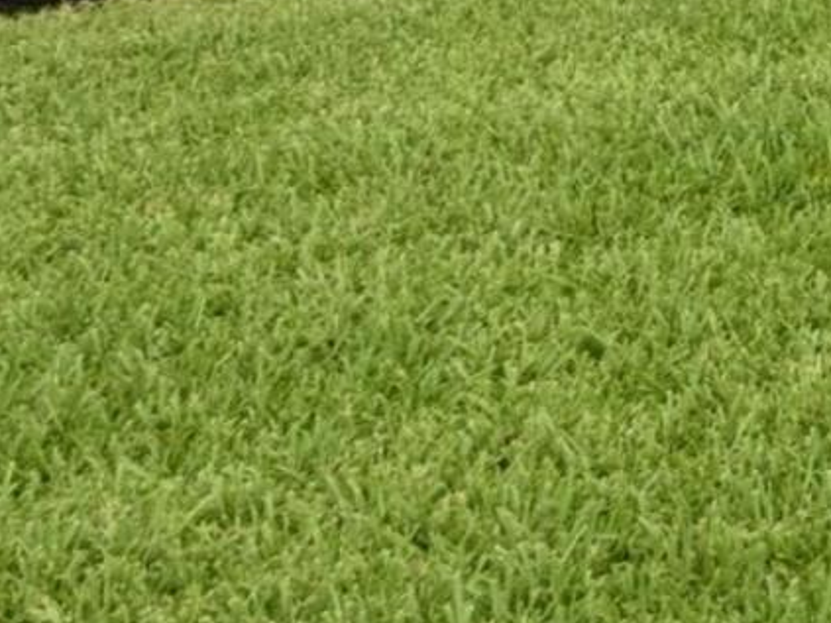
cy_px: -474
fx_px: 2616
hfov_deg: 10.4
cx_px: 2697
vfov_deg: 12.5
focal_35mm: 109
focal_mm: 8
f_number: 5.6
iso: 200
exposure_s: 1/250
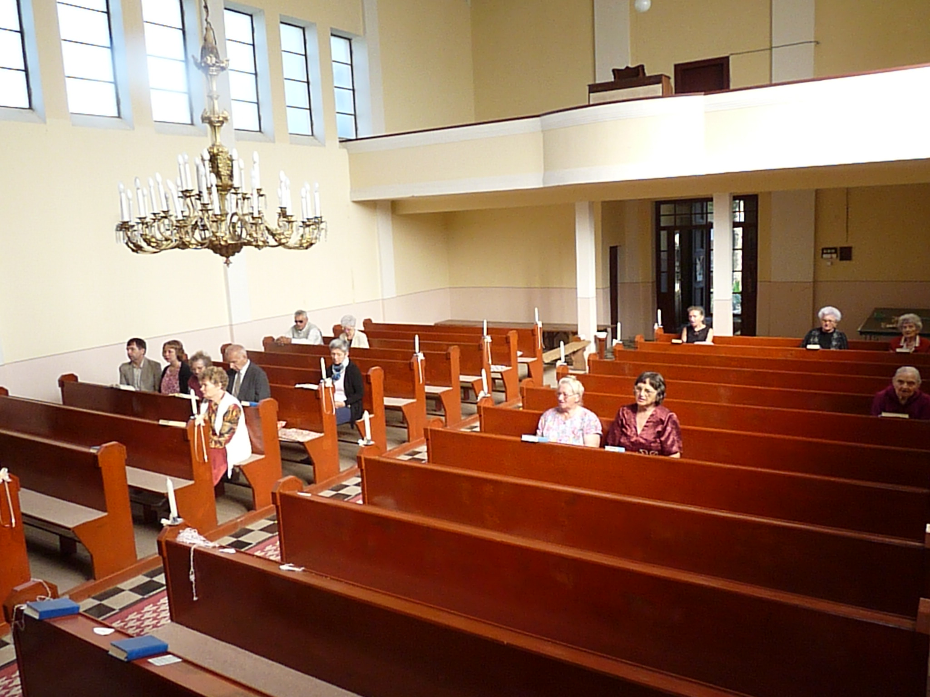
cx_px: 465
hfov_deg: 65.3
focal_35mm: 27
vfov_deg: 51.4
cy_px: 348
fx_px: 725
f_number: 4
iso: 800
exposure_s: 1/200
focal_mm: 4.8
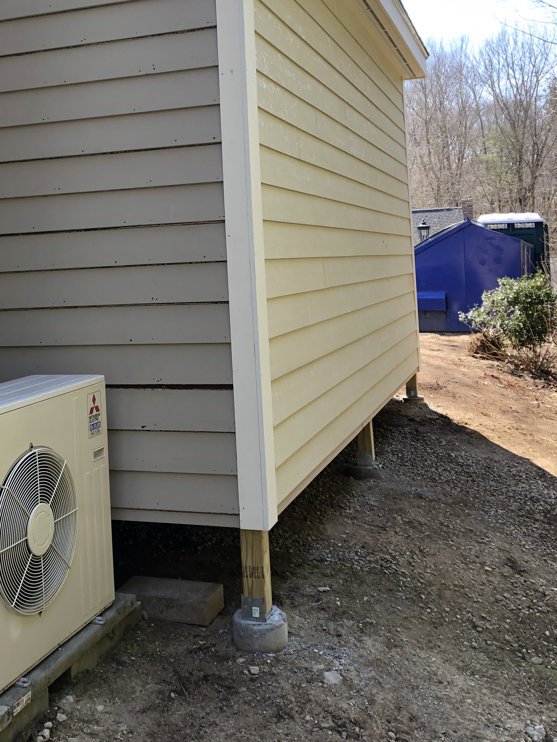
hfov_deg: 33.2
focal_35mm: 43
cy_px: 229
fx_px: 922
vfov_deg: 43.1
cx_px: 164
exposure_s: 1/149
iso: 20
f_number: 1.8
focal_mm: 3.99
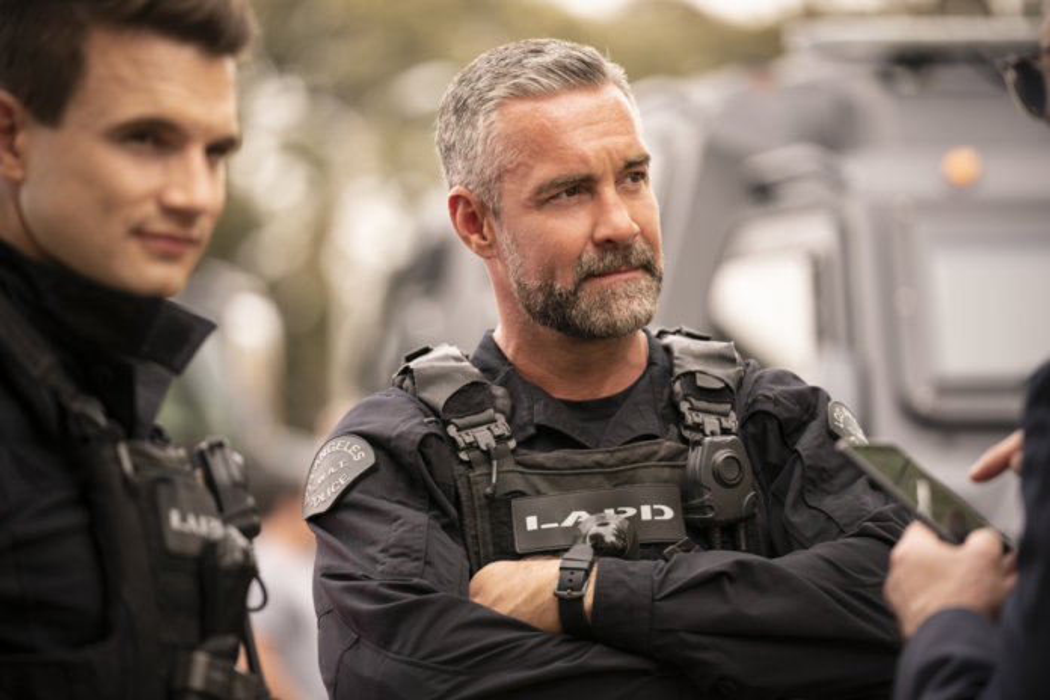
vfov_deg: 8.8
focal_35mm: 156
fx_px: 4550
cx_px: 525
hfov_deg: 13.2
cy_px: 350
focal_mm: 156
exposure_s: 1/200
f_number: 2.8
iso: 100
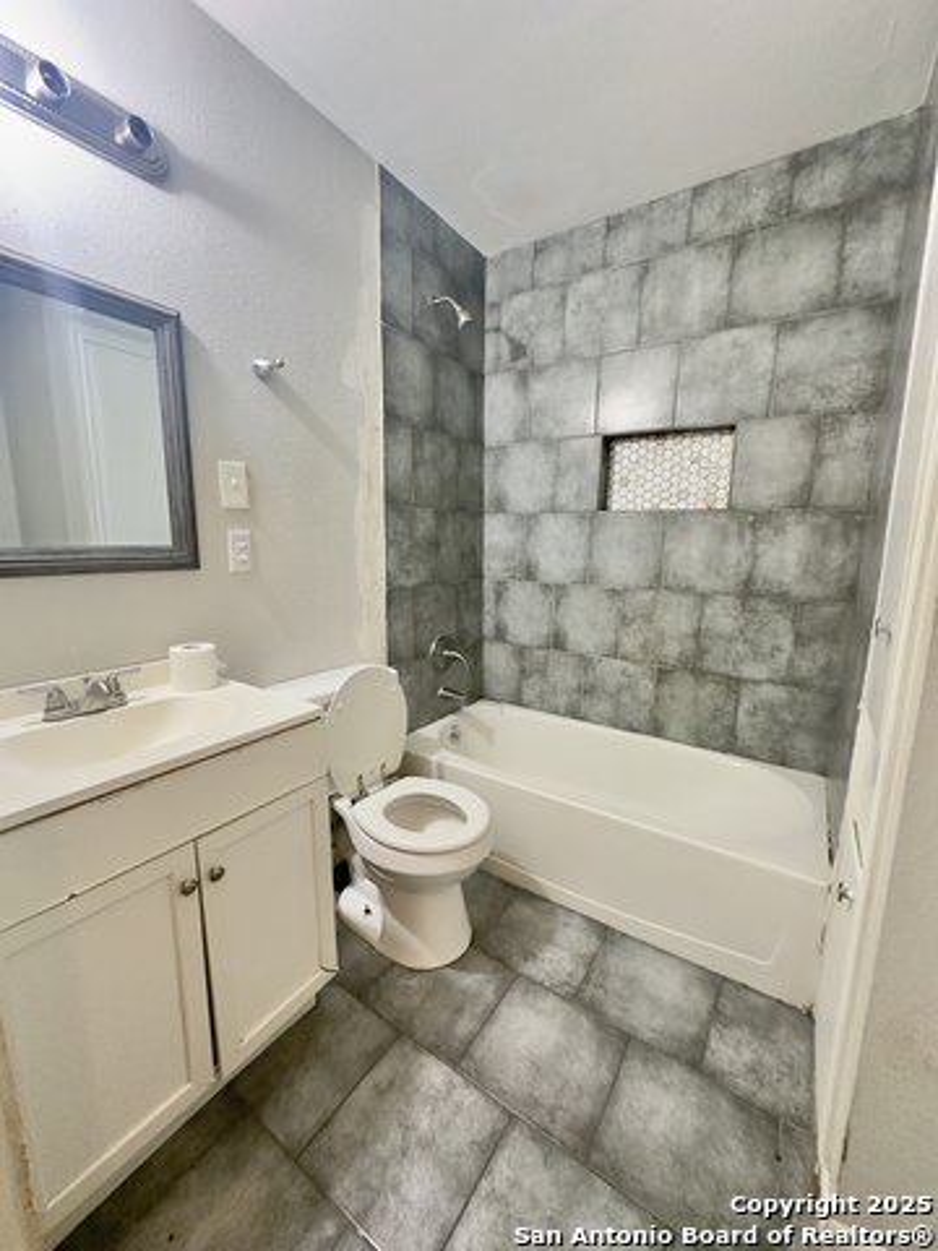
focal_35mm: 14
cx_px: 469
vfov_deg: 102.1
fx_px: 506
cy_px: 626
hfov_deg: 85.7
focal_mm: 2.22
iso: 640
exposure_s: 1/60
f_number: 2.2
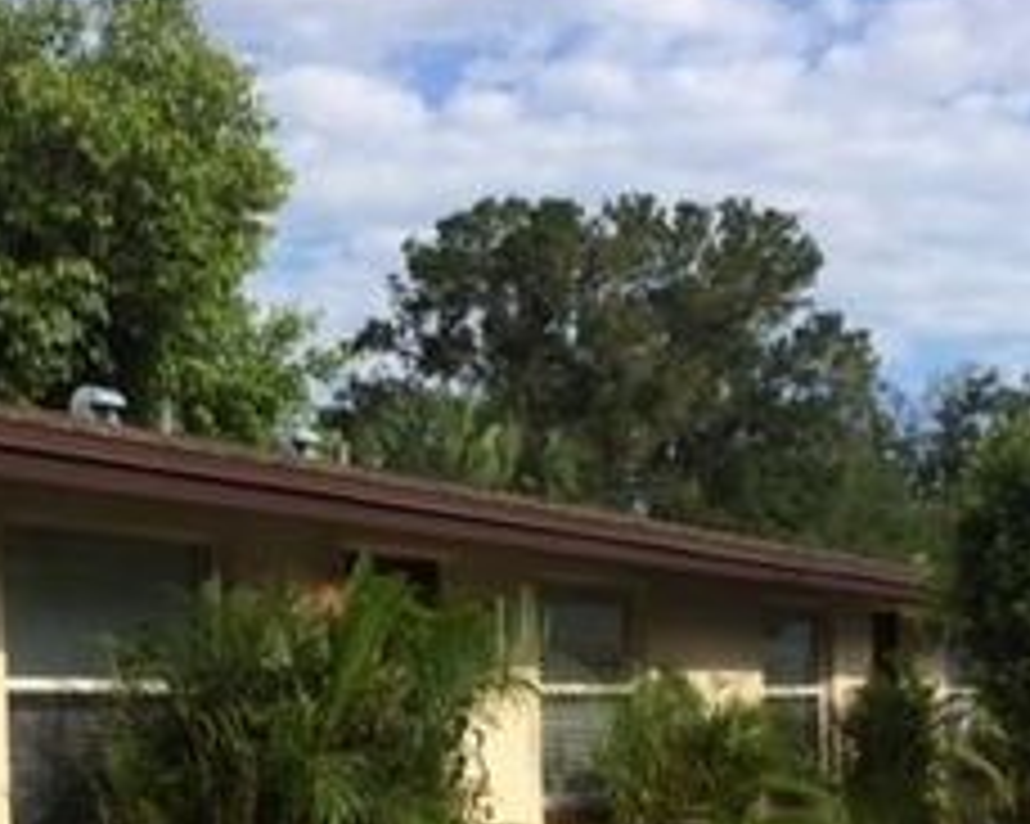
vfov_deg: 23.1
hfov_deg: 29.4
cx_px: 373
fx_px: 1950
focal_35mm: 64
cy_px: 777
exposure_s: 1/1953
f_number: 2.2
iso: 40
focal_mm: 4.12
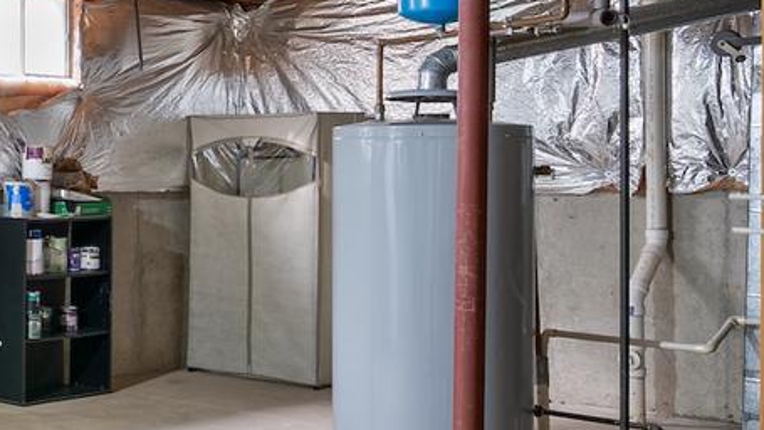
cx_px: -247
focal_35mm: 66
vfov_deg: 18.2
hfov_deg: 26.6
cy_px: 167
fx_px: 1337
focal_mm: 14
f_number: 8
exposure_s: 2.5
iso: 250
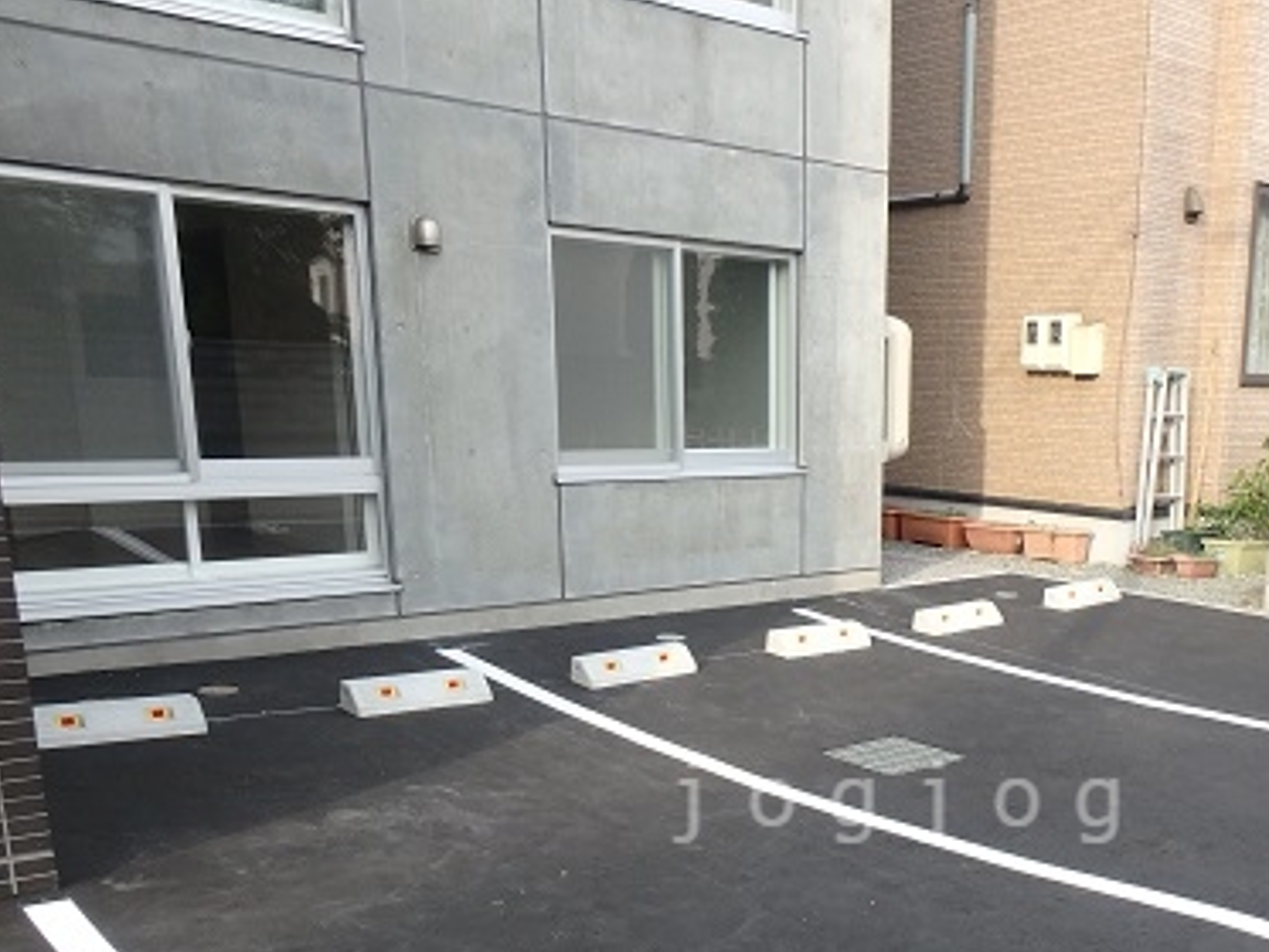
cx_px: 905
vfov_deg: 37.8
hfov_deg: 49.8
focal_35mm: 36
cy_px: 802
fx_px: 1320
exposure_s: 1/200
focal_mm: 3.7
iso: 125
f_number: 3.5
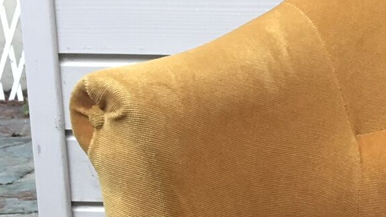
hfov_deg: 18.0
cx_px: 488
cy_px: 239
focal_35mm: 112
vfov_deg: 10.7
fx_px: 1146
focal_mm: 4.15
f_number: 2.2
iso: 50
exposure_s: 1/33
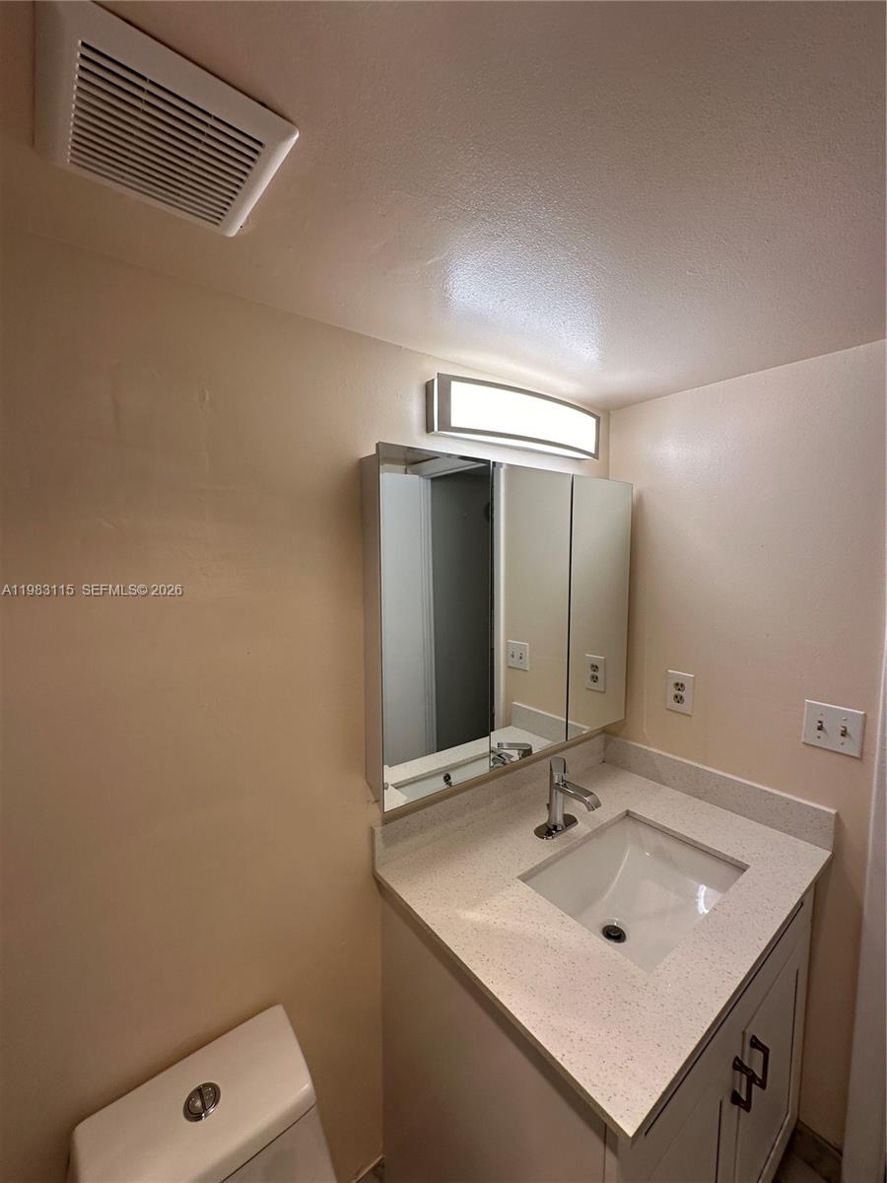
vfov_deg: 102.1
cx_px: 444
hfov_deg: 85.7
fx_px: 478
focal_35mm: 14
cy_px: 592
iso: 64
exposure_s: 1/120
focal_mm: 2.22
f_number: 2.2
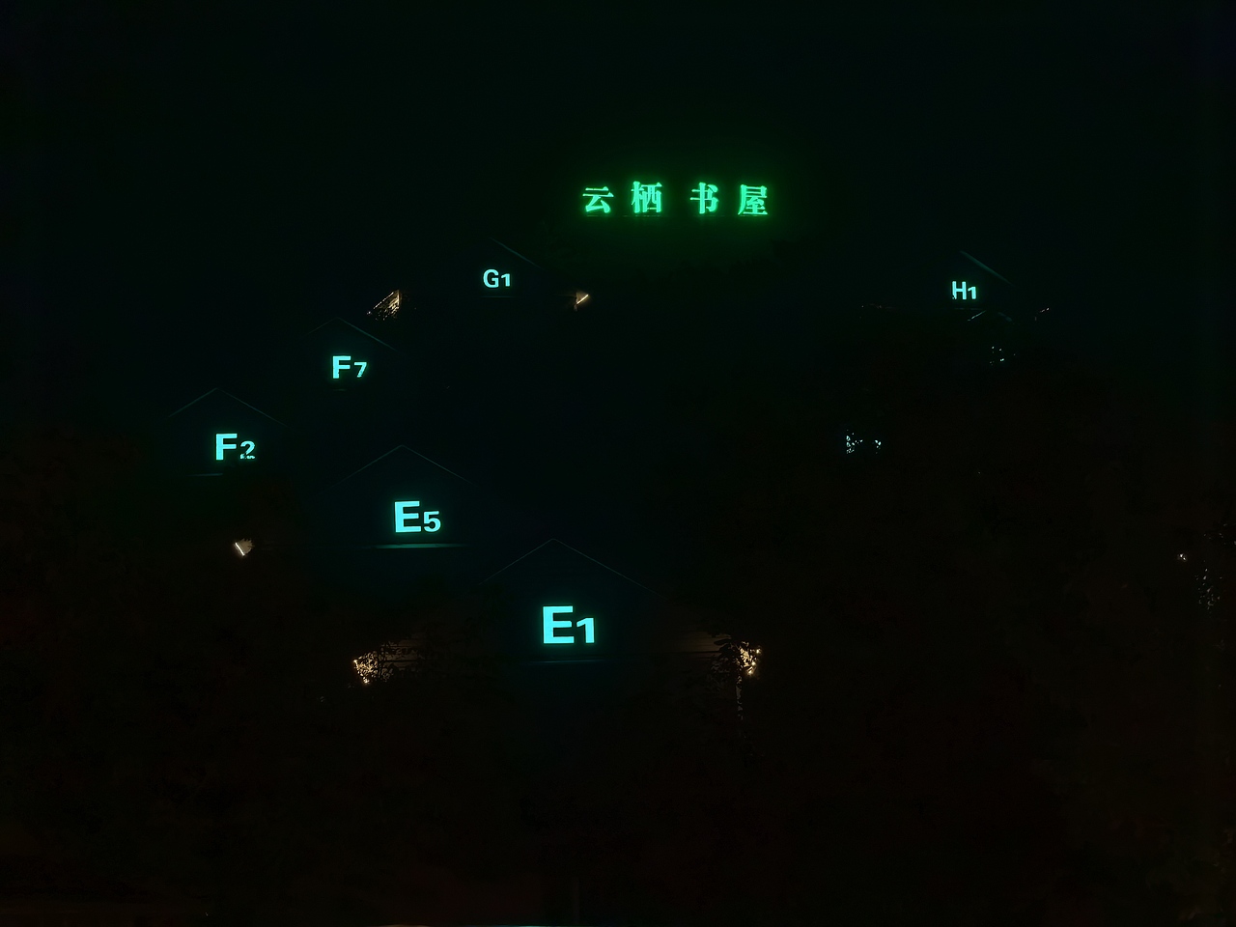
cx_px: 618
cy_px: 464
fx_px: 4820
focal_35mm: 135
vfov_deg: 11.0
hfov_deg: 14.6
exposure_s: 1/50
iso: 200
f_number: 3.4
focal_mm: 14.46
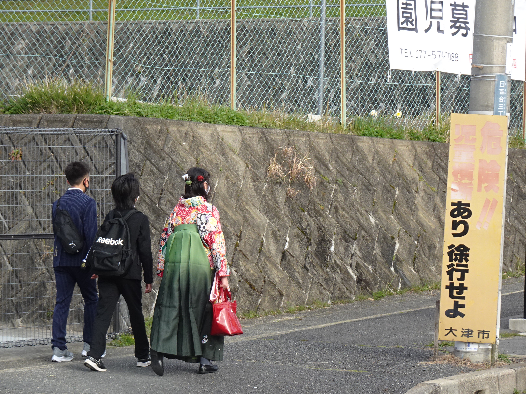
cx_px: 263
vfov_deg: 8.3
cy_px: 197
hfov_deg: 11.1
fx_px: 2705
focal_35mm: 178
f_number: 5.6
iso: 160
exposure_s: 1/200
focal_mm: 28.55
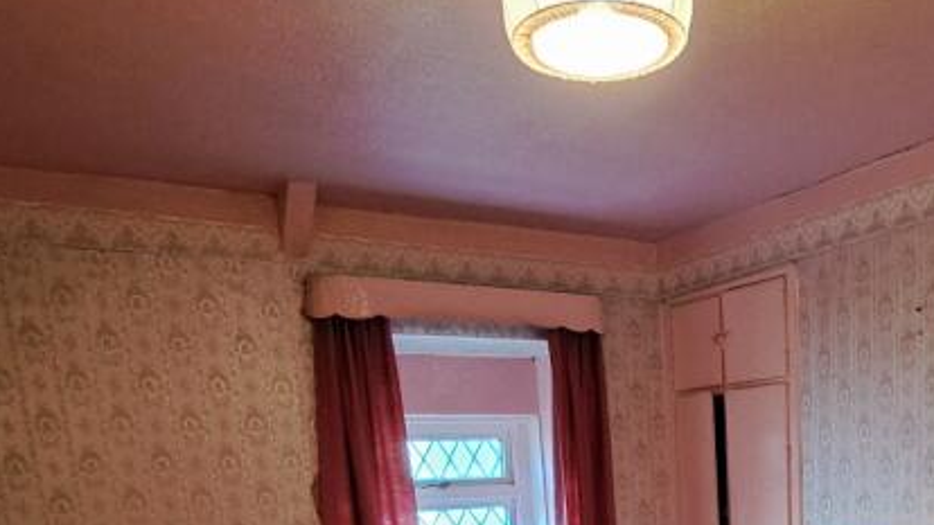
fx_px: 867
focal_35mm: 35
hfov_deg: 52.9
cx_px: 747
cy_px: 694
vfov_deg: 27.7
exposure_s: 1/25
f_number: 2.2
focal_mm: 1.74
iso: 250
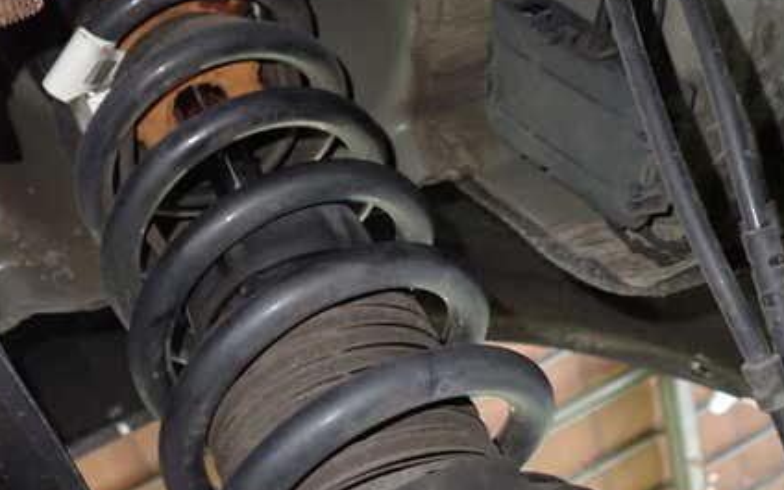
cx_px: 329
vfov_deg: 28.6
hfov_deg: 44.2
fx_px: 961
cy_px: 270
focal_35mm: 45
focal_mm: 5.4
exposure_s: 1/25
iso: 800
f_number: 2.3
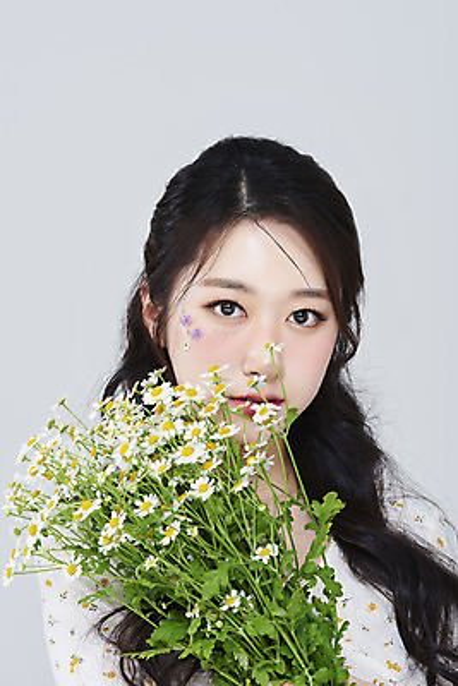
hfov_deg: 13.1
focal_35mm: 105
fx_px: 2002
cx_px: 229
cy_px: 343
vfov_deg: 19.4
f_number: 11
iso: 64
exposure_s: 1/125
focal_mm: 105
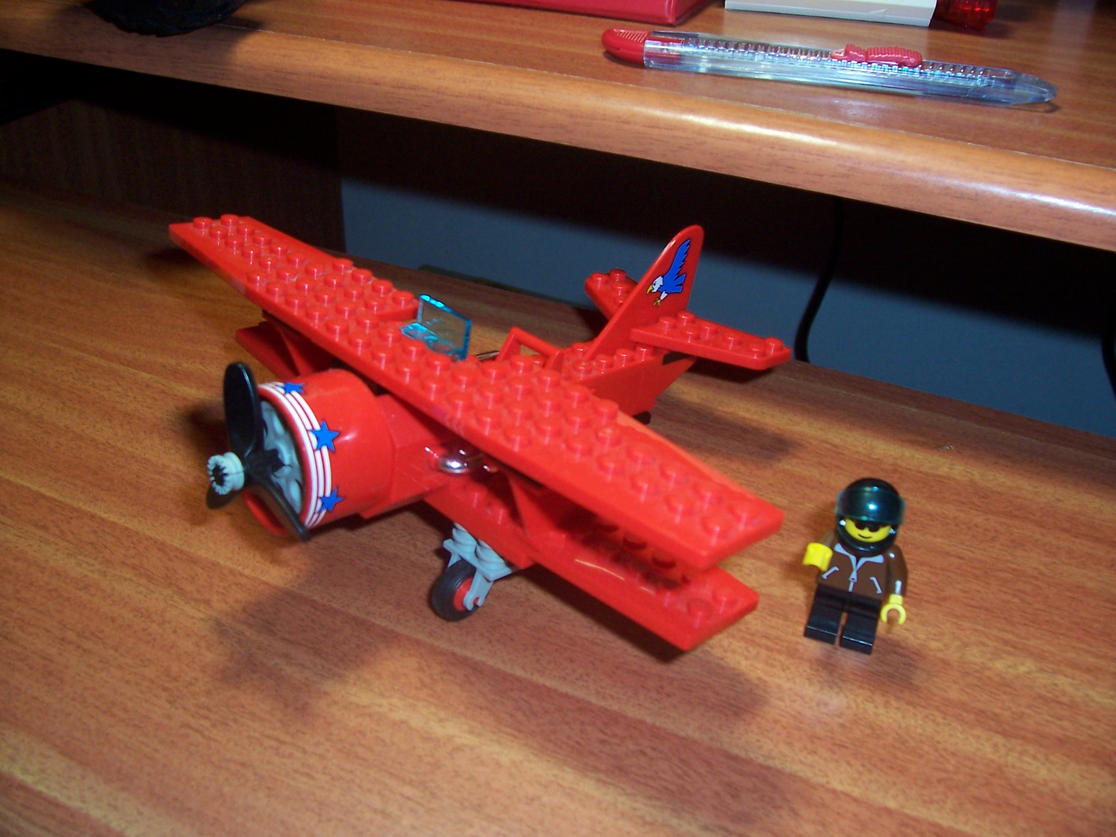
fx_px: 1096
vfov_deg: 41.8
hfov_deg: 54.0
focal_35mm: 34
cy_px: 418
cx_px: 558
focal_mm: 5.6
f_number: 2.7
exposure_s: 1/60
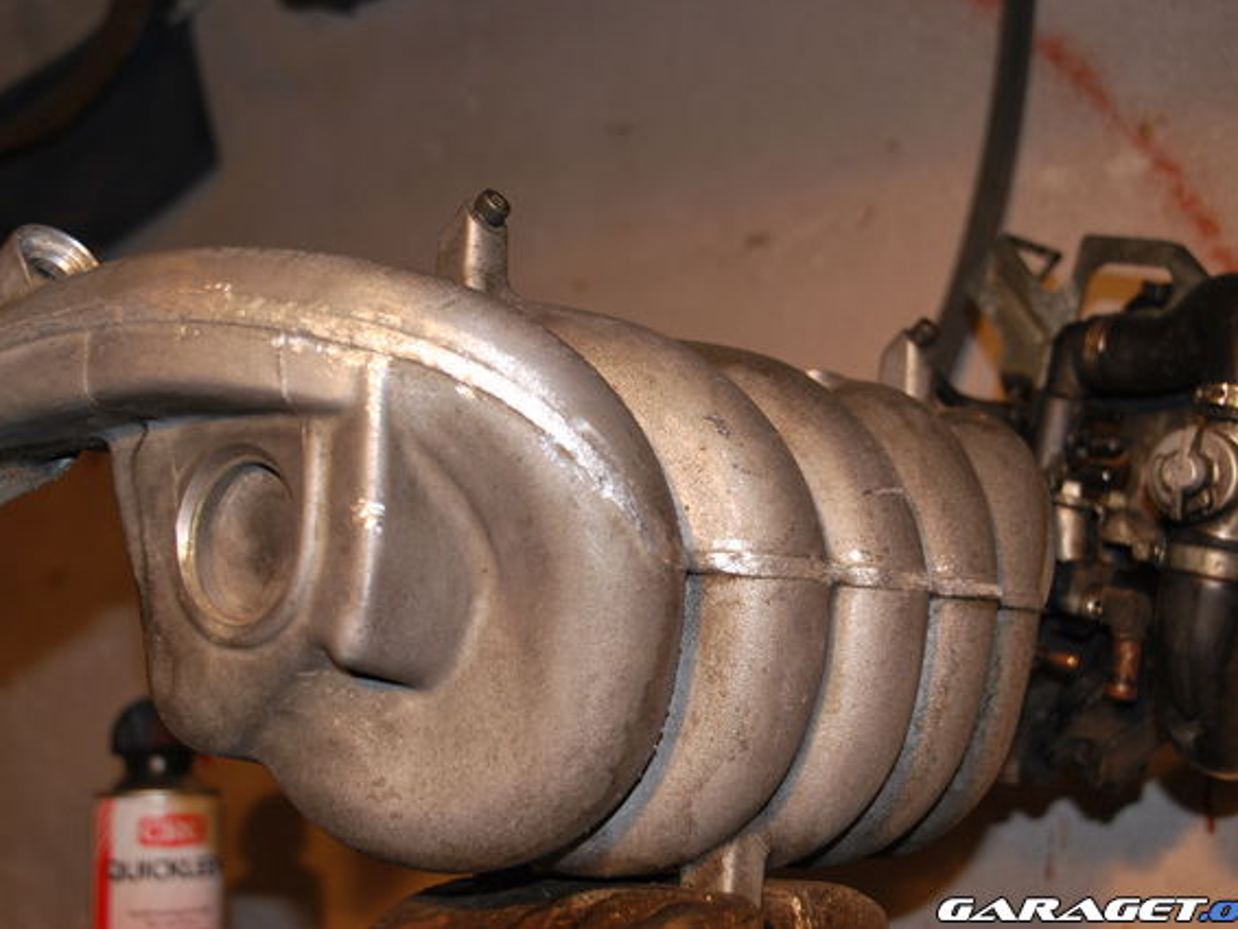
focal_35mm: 62
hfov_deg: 31.2
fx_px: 2218
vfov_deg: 23.7
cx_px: 612
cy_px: 463
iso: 200
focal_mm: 38
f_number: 4.2
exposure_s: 1/60
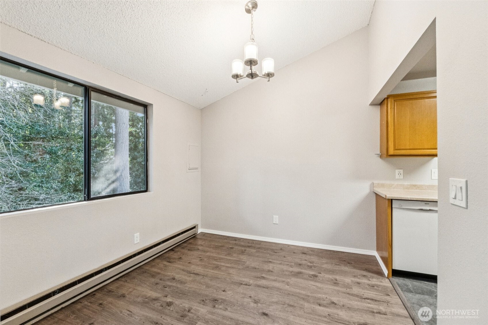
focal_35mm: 15
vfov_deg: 77.3
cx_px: 244
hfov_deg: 100.4
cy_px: 162
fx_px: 203
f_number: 9
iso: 1600
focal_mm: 10
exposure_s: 1/30
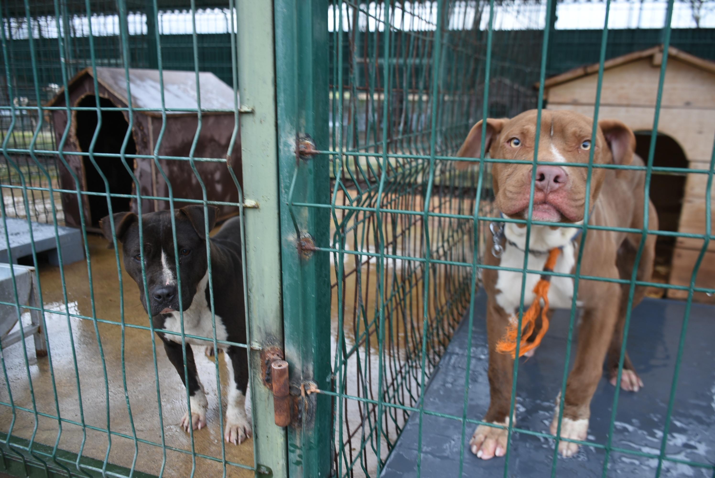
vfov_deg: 48.0
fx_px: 537
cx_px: 358
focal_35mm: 27
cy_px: 239
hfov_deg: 67.3
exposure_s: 1/30
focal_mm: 18
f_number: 3.5
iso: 110
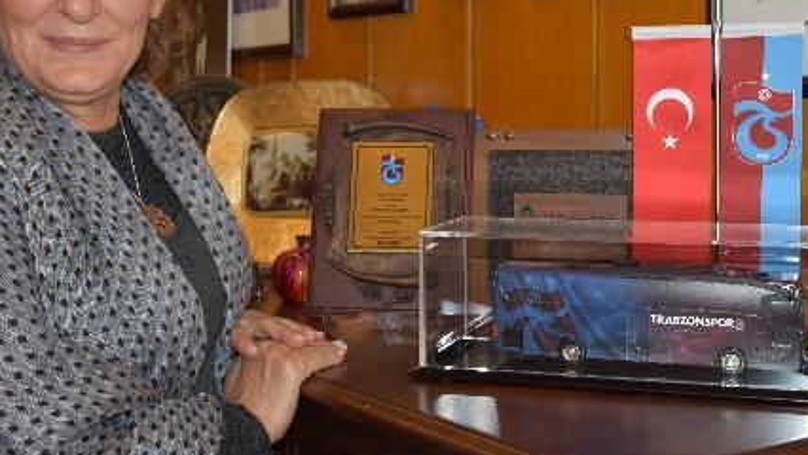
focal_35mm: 57
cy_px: 134
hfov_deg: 36.7
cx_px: 406
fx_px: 1218
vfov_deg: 21.1
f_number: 4.5
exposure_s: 1/60
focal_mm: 23
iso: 500
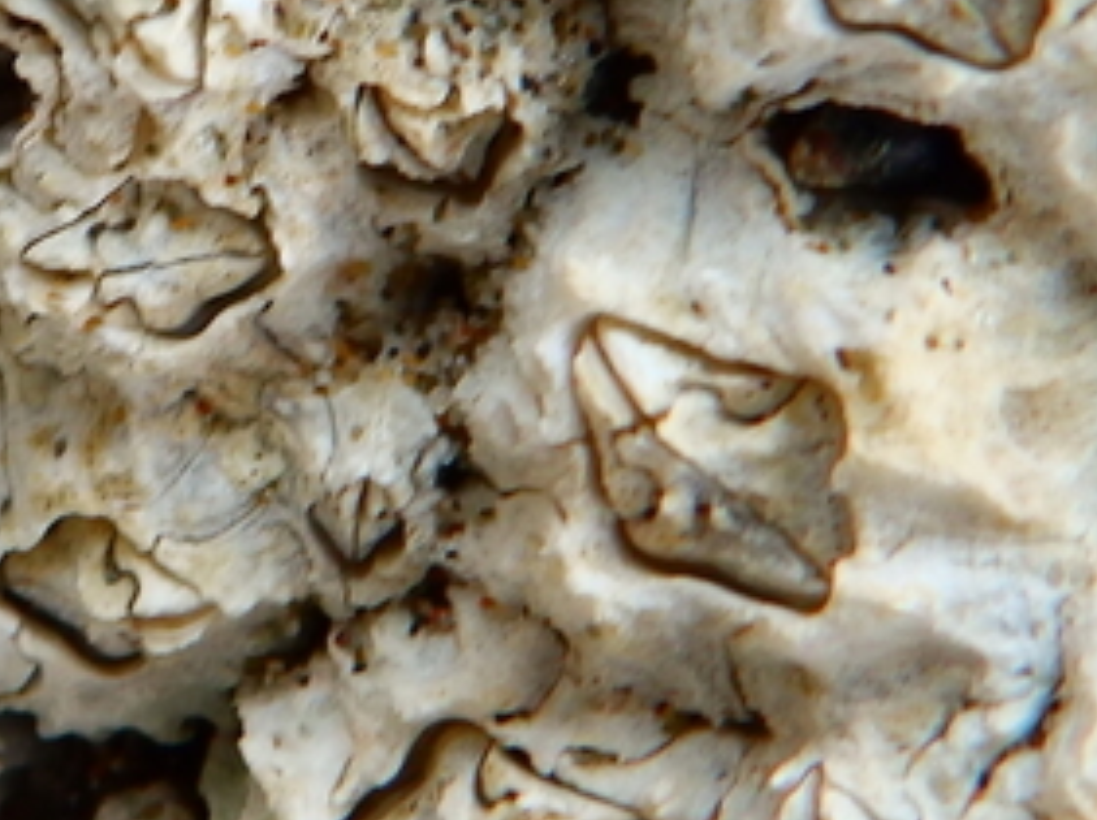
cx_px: -117
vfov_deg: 11.4
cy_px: 221
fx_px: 4114
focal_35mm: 130
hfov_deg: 14.8
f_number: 4
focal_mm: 5.7
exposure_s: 1/100
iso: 80
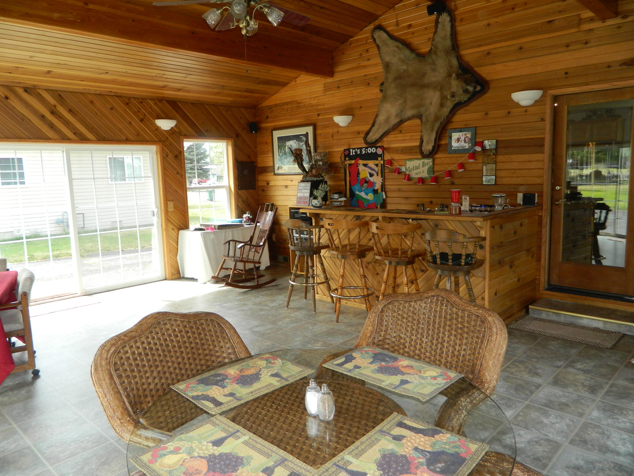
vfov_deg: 54.9
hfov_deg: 69.4
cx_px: 317
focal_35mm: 25
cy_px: 238
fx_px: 458
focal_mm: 4.5
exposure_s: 1/80
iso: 110
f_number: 3.1
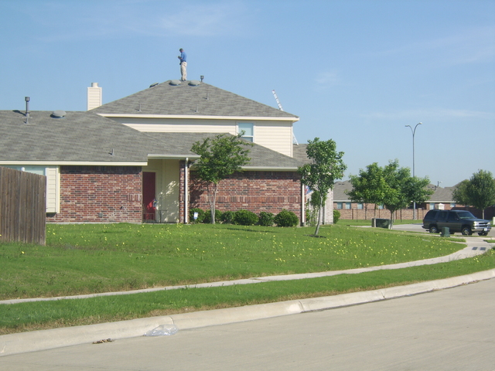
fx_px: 772
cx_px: 248
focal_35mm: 54
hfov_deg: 35.5
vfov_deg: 27.0
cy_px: 186
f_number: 6.7
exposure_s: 1/176
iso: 71
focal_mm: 14.04
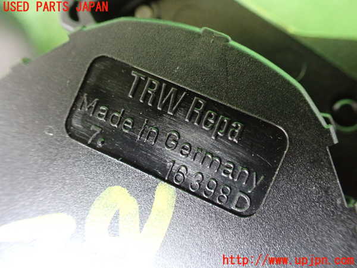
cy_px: 134
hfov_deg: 60.0
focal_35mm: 30
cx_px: 178
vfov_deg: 46.8
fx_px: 309
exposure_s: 1/30
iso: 1000
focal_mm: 5.4
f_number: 2.3
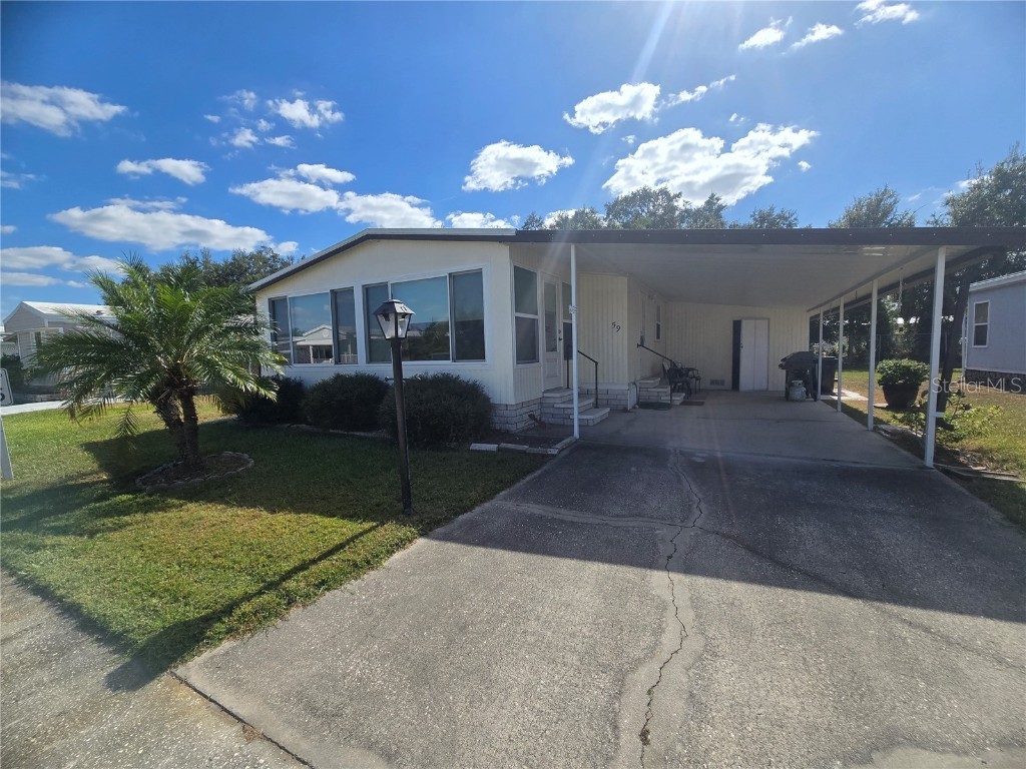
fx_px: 385
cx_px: 513
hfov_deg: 106.2
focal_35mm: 13
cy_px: 384
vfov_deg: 89.9
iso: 50
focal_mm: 2.2
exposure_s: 1/3809
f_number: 2.2
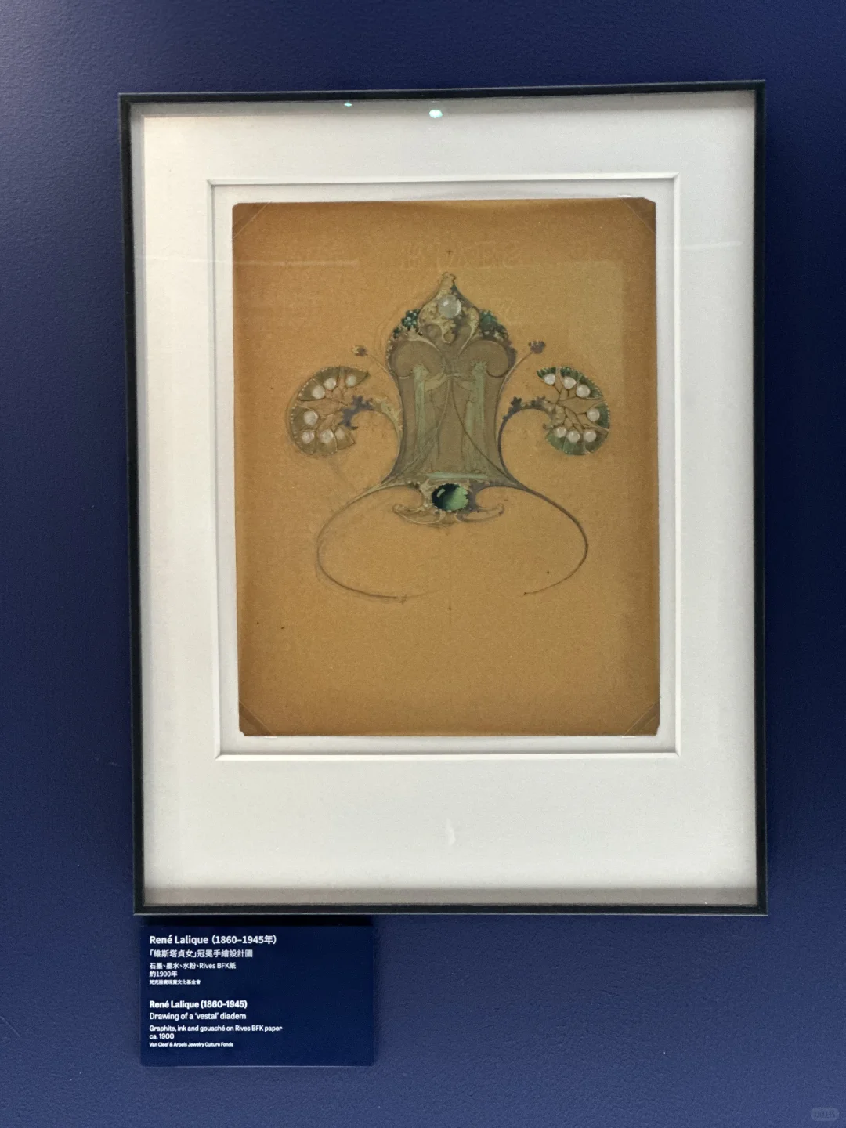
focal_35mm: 77
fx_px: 2509
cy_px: 564
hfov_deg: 19.1
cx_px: 423
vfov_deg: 25.3
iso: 500
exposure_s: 1/15
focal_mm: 9
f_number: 2.8
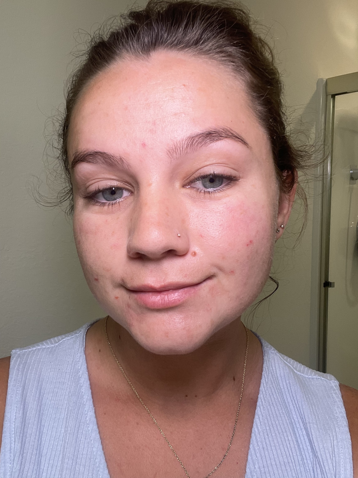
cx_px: 179
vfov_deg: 60.0
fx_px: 414
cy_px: 239
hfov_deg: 46.8
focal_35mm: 30
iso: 50
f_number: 2.2
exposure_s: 1/60
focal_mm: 2.71
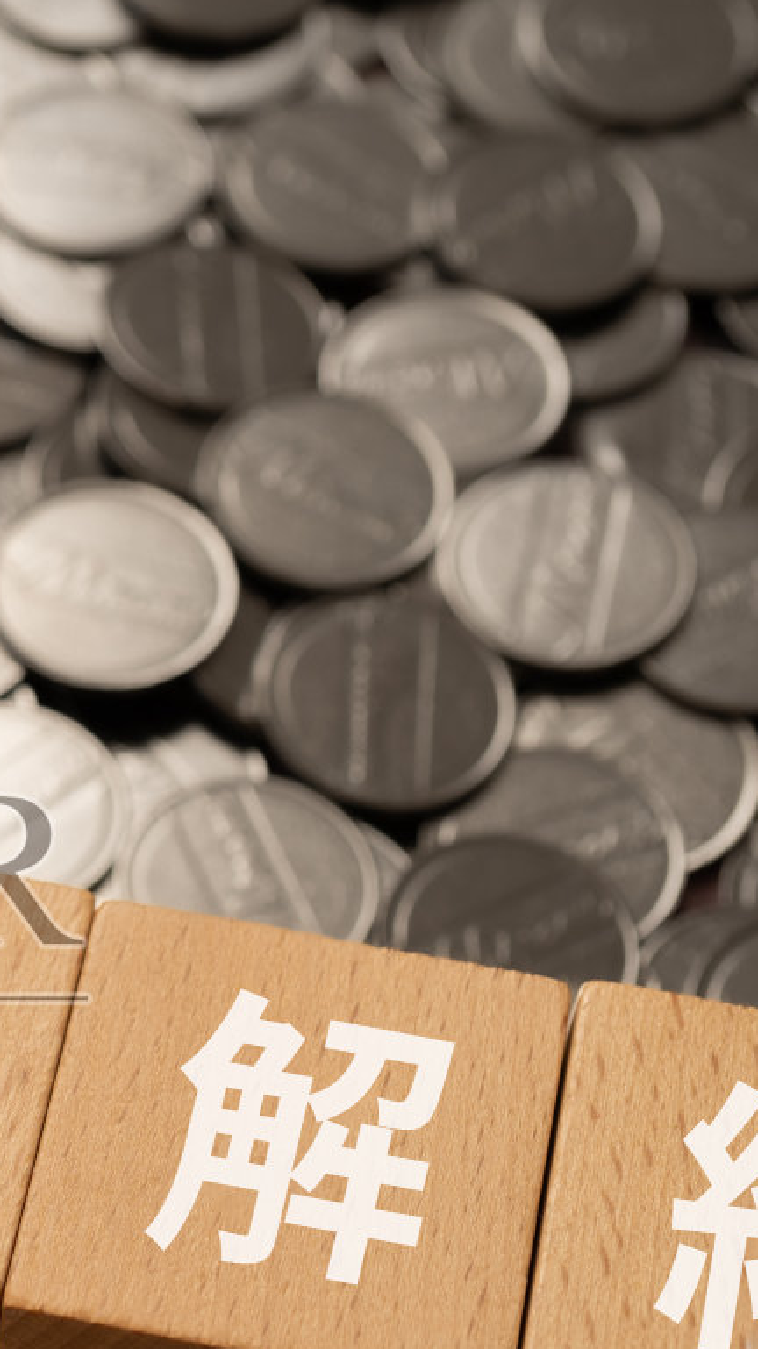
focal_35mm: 109
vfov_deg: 19.6
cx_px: -204
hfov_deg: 10.9
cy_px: 913
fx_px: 3899
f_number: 5
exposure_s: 1/125
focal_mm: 50
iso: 100
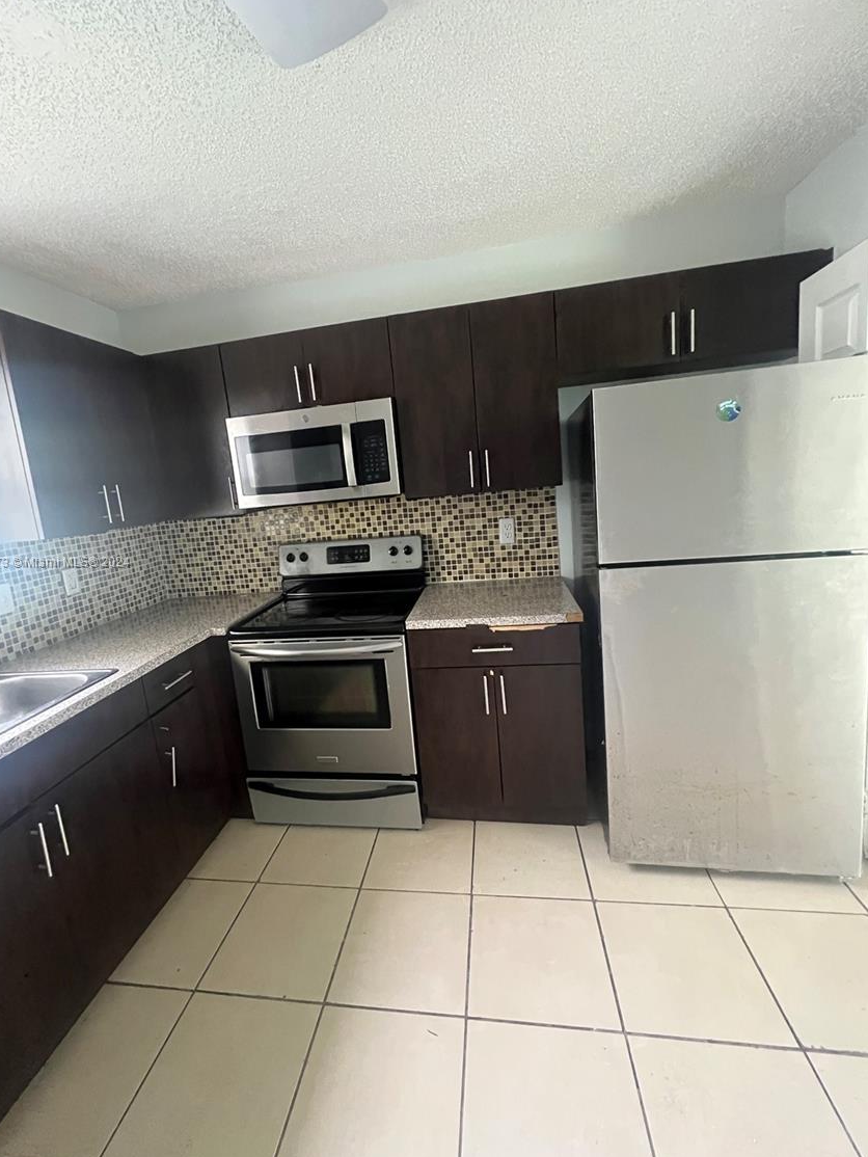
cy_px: 563
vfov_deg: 102.0
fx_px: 468
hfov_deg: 85.6
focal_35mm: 14
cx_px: 407
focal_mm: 1.57
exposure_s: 1/49
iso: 1250
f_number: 1.8
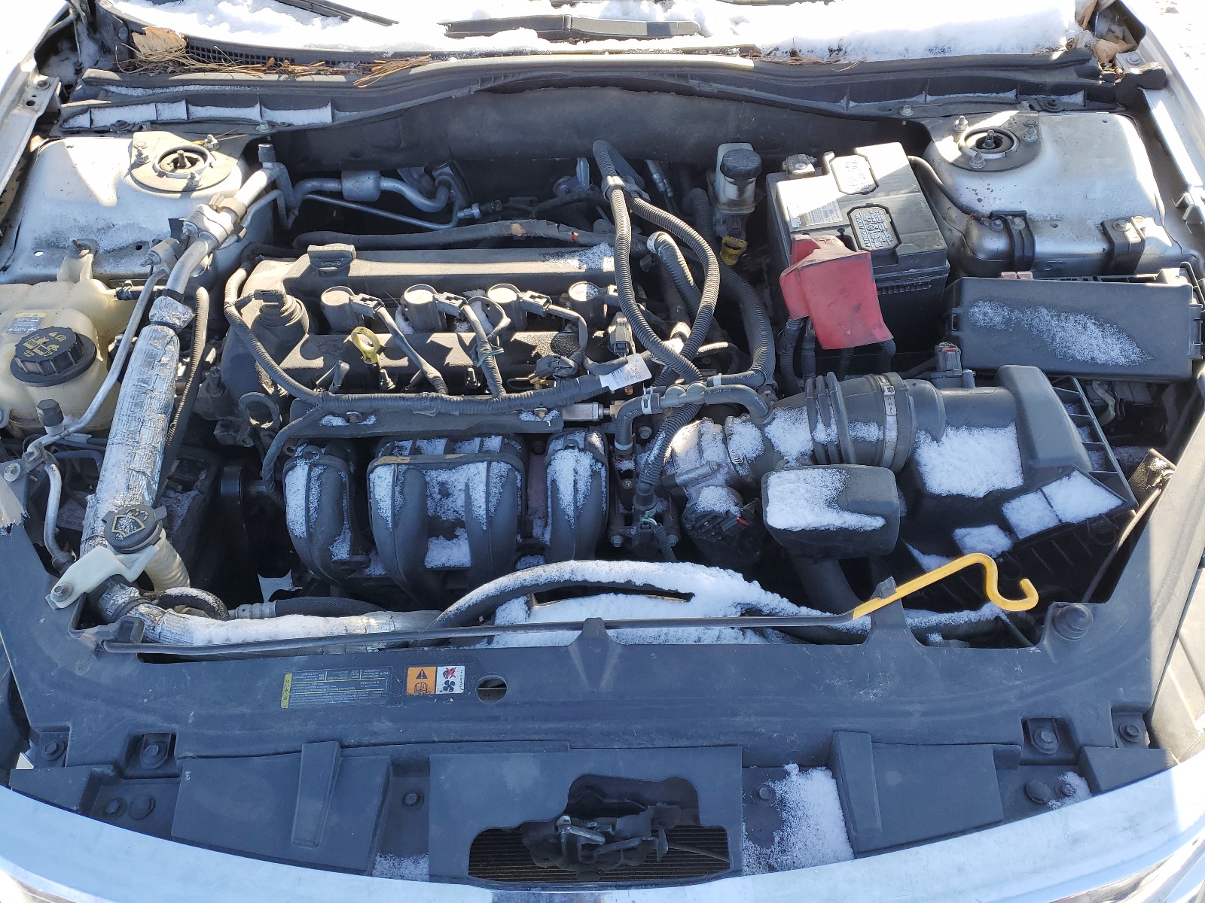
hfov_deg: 67.3
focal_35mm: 26
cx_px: 602
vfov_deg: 53.1
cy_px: 452
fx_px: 905
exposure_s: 1/455
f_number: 1.5
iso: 50
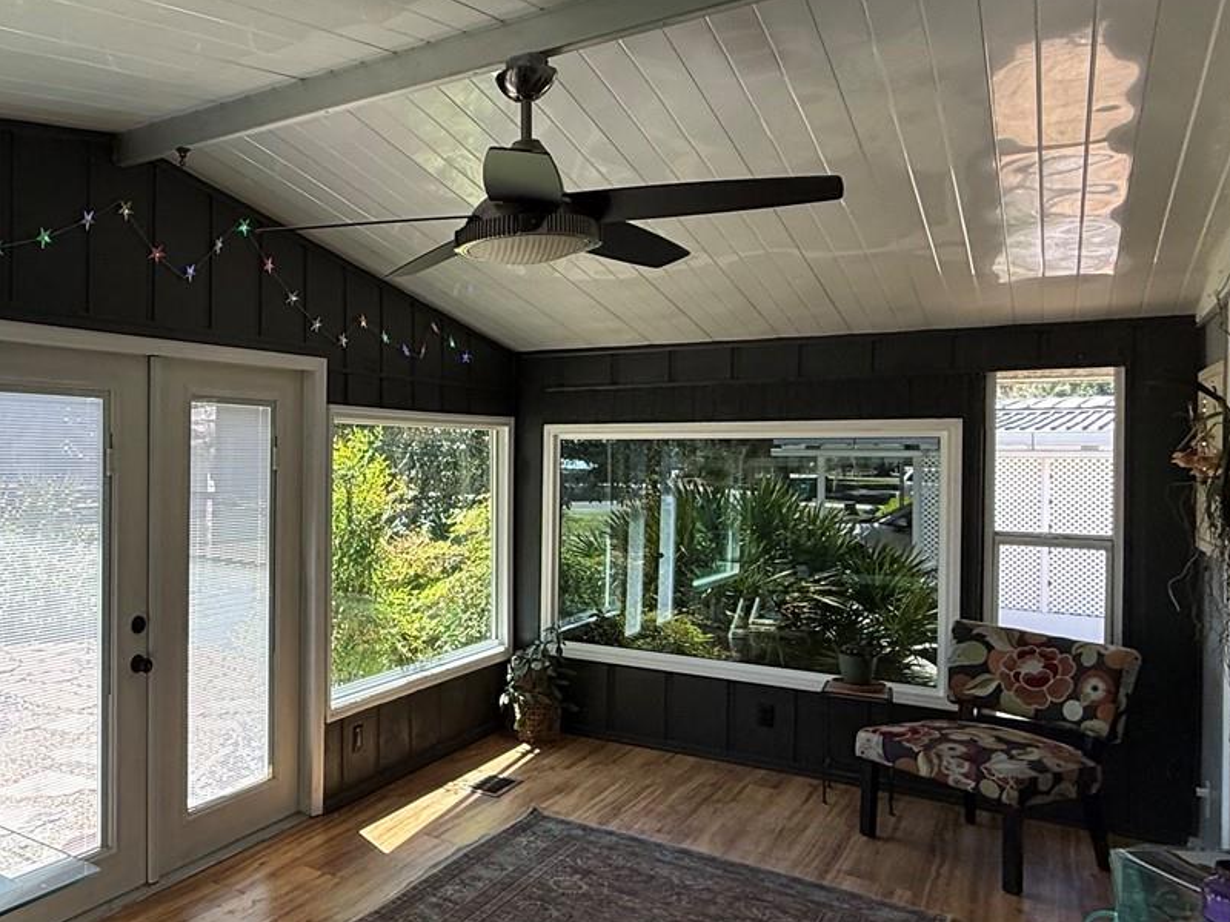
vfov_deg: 49.7
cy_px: 461
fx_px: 995
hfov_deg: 58.5
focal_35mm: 28
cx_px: 244
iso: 64
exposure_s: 1/265
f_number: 2.2
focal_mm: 2.22
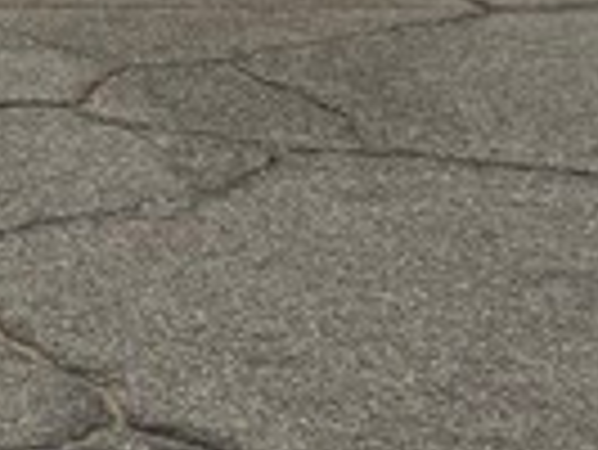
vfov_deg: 10.6
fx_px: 2161
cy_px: -522
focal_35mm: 125
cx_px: -827
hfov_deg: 12.5
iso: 50
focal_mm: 5.7
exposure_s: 1/2008
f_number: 1.5
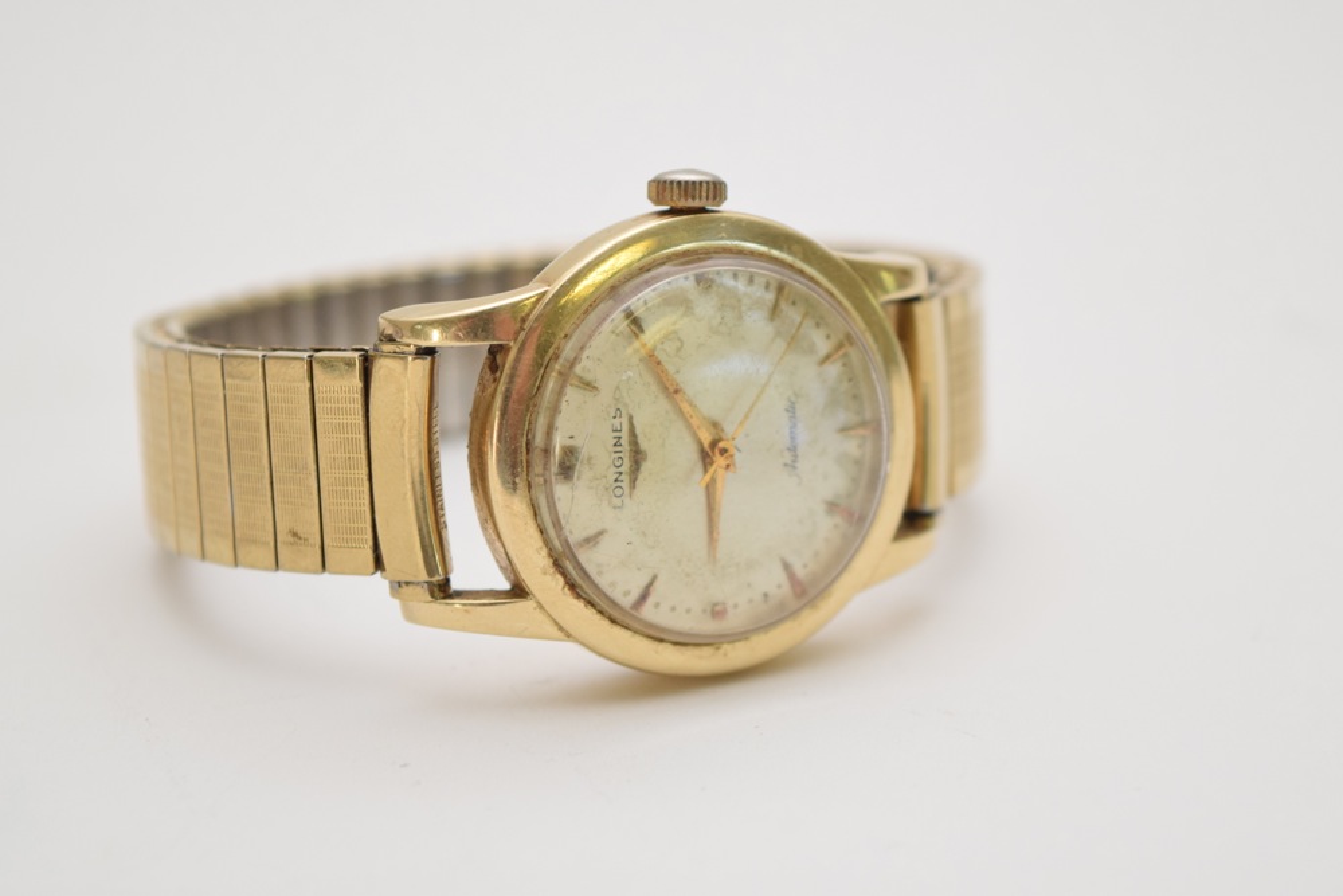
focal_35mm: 82
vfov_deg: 16.6
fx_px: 3078
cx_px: 672
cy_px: 448
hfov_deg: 24.6
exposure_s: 1/100
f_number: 5.6
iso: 800
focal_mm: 55
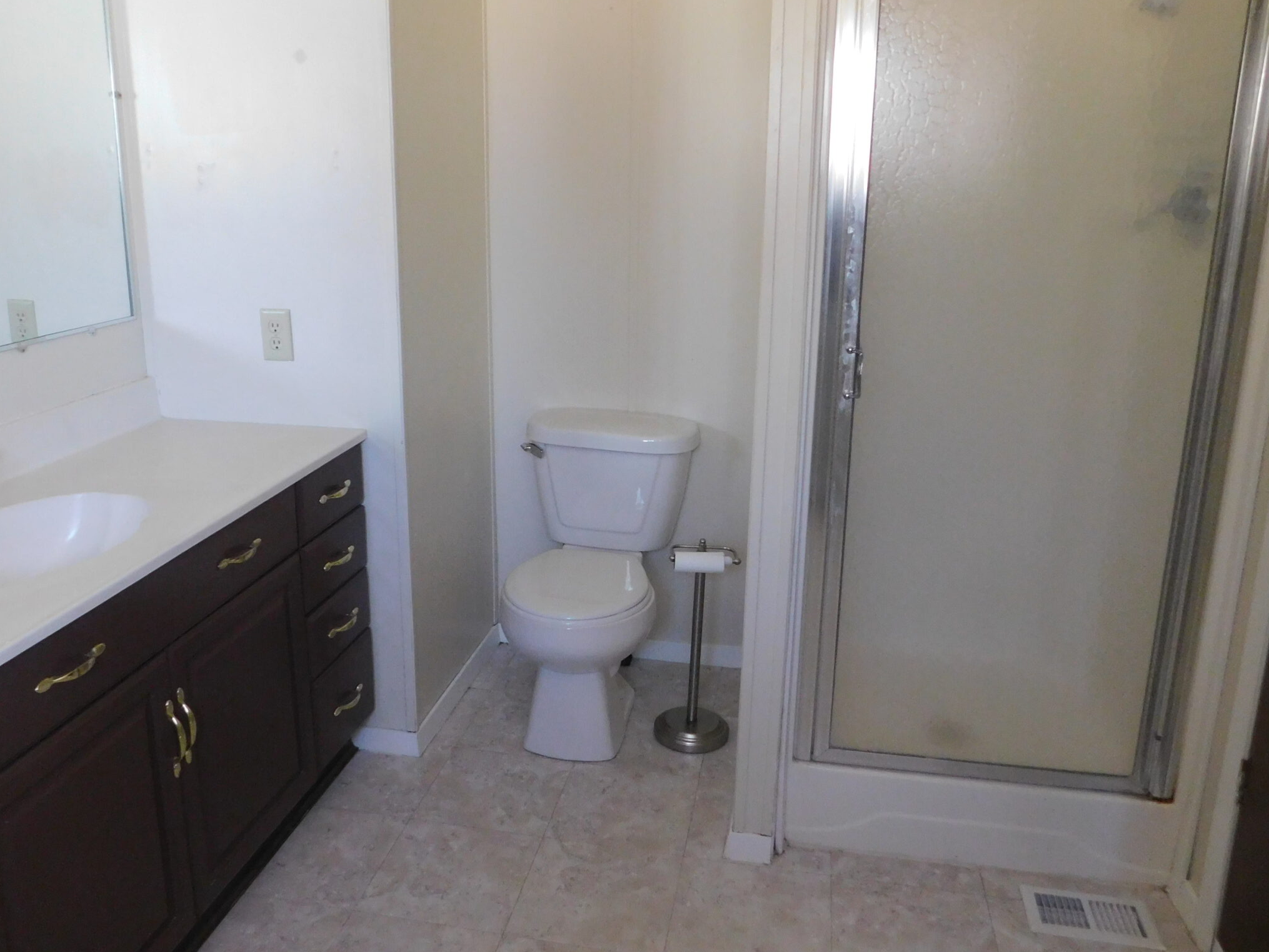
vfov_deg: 48.1
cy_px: 418
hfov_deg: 61.6
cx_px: 587
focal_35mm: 29
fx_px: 1063
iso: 400
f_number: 3
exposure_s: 1/25
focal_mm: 4
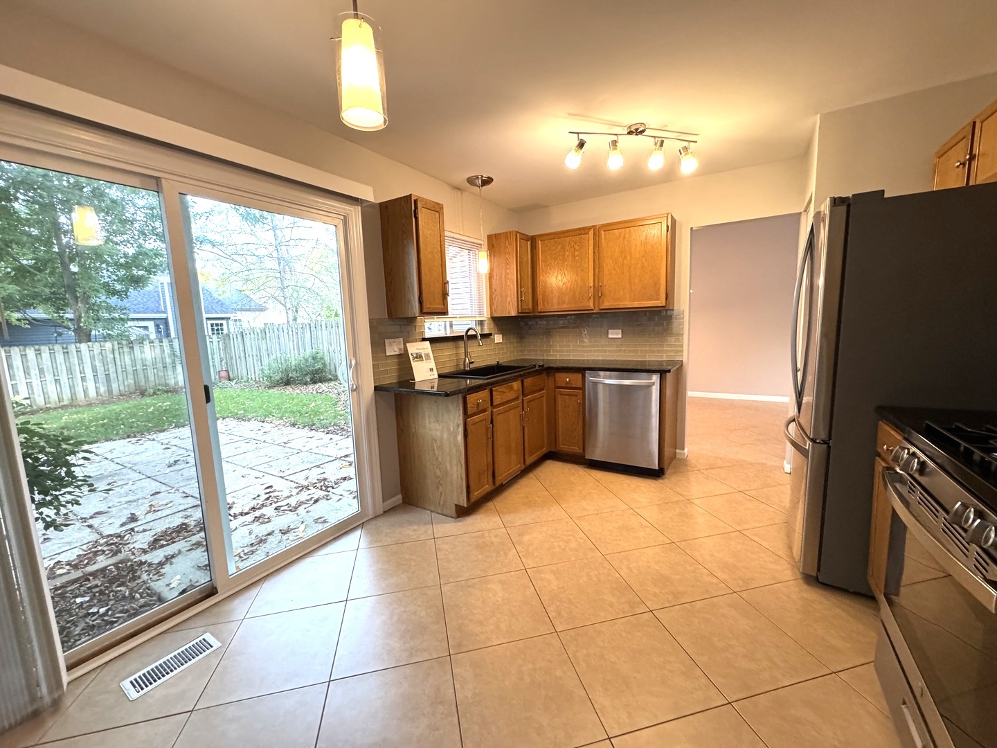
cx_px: 498
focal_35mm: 14
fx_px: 403
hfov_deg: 102.1
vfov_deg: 85.7
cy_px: 374
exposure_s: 1/120
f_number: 2.2
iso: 320
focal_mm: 2.22
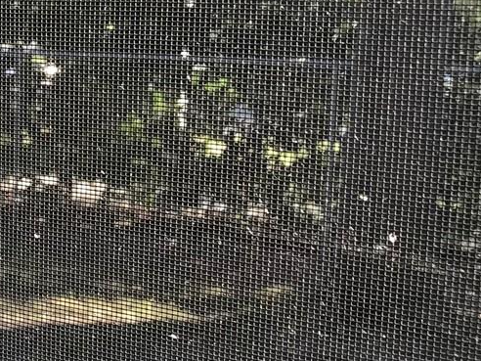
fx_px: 1264
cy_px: 222
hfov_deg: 19.6
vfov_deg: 16.2
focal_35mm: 91
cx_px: -170
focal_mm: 3.99
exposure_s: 1/120
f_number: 1.8
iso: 25
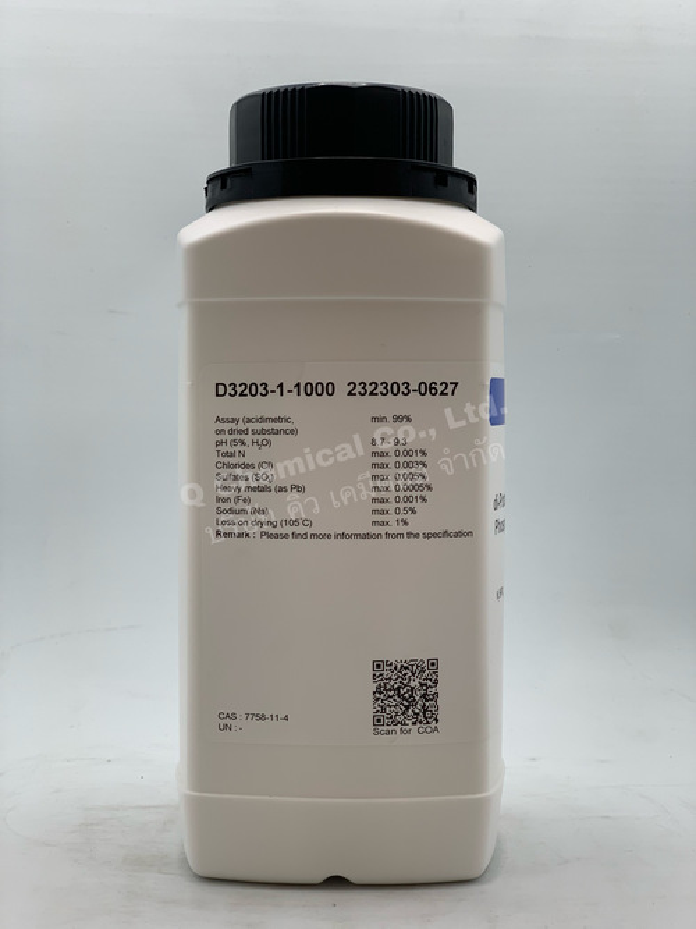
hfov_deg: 28.0
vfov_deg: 36.8
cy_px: 464
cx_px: 348
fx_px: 1394
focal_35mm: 52
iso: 32
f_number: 2.4
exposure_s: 1/122
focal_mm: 6
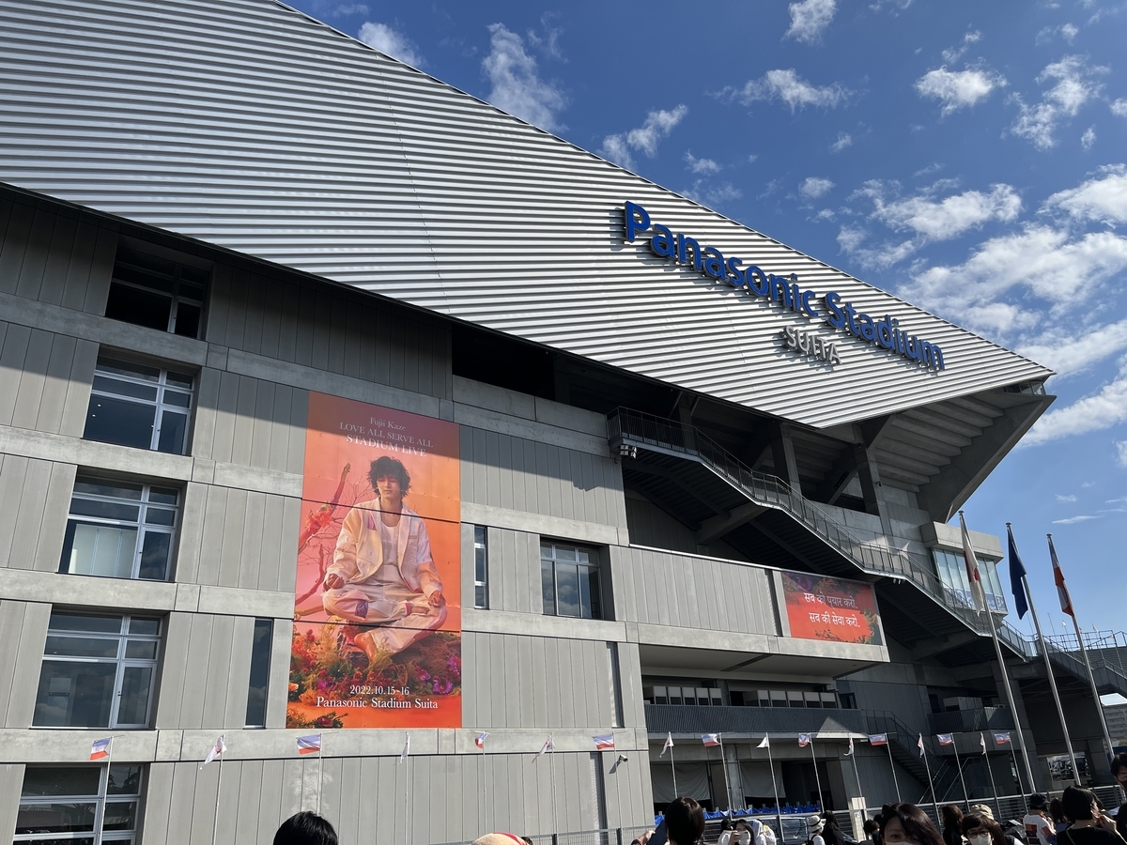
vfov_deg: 53.1
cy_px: 422
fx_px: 846
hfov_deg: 67.3
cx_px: 564
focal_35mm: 26
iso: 50
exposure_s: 1/6494
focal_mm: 5.1
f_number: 1.6
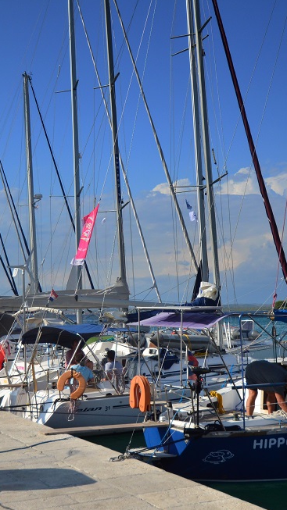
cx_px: 127
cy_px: 253
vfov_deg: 42.9
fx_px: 650
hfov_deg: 24.9
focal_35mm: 48
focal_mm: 20
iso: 560
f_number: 4
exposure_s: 1/8000
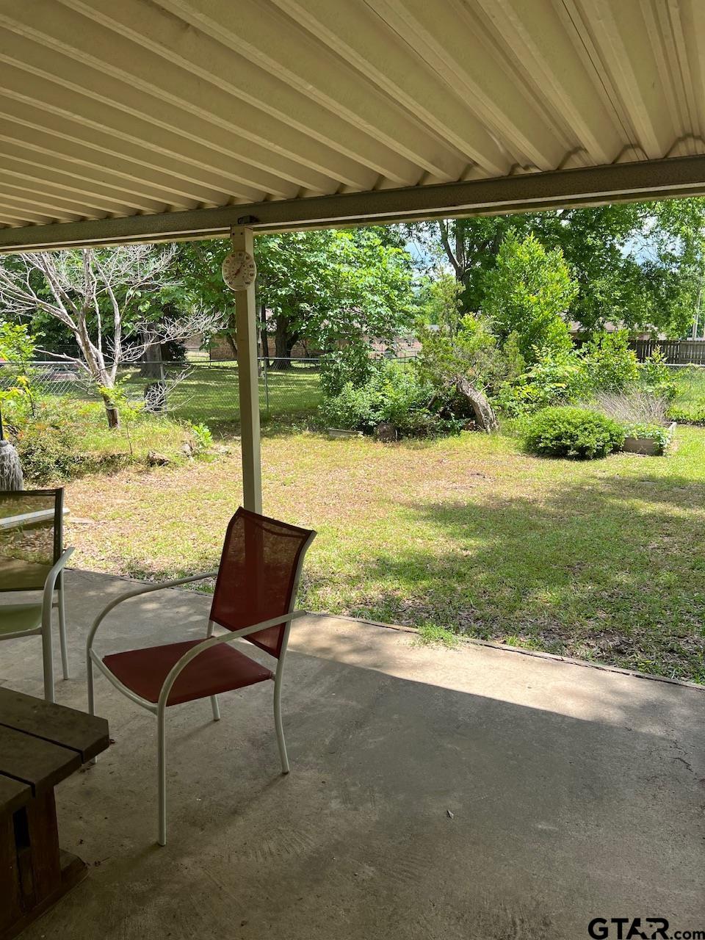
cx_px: 352
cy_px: 470
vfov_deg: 67.3
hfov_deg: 53.1
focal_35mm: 26
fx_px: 706
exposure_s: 1/1395
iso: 50
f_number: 1.5
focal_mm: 5.7
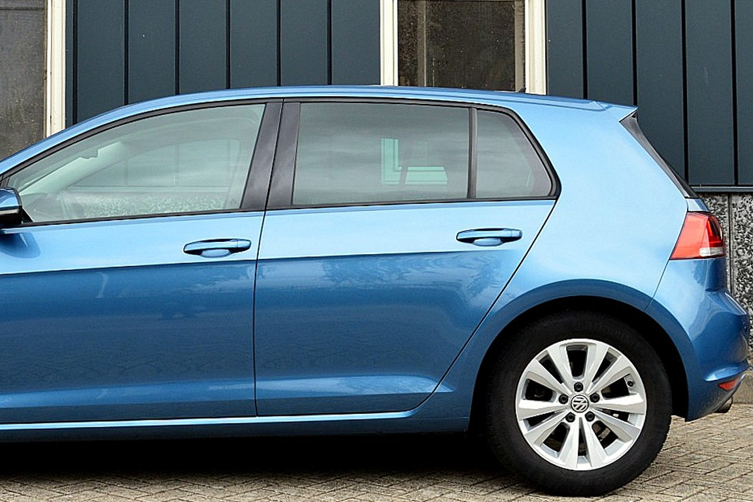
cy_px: 206
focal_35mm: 60
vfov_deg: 22.6
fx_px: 1255
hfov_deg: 32.6
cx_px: 167
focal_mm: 24
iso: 400
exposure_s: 1/125
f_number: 9
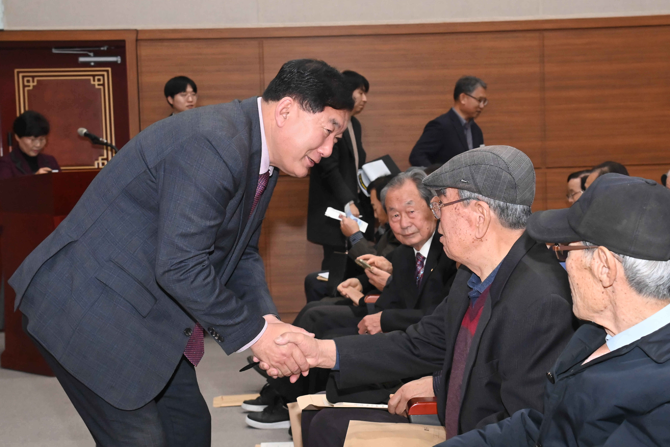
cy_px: 224
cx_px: 335
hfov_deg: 42.7
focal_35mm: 46
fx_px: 856
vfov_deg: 29.2
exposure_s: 1/160
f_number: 7.1
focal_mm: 46
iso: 8000
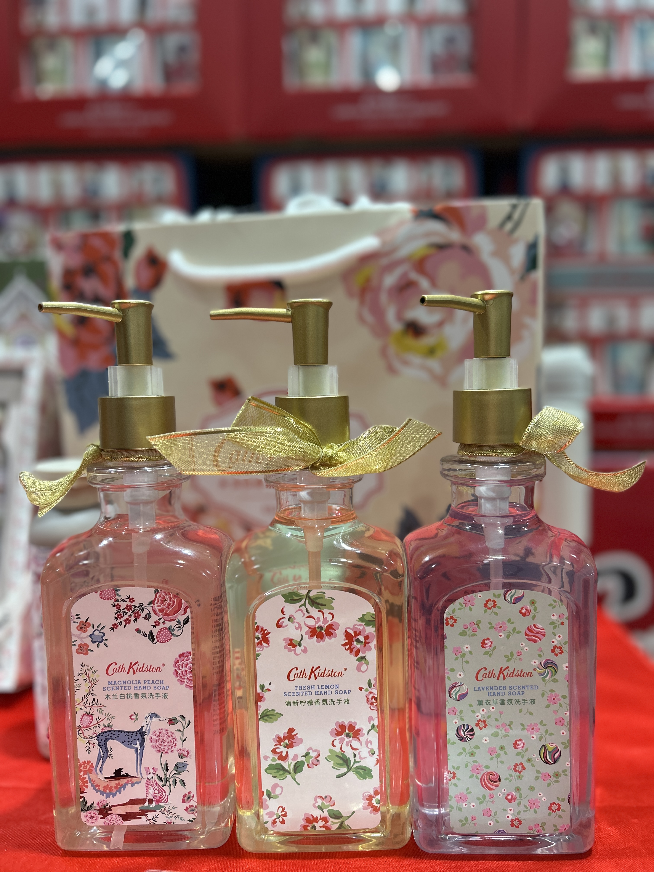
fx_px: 655
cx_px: 327
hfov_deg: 53.1
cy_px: 436
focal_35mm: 26
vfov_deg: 67.3
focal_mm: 5.7
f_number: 1.5
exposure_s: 1/121
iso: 125
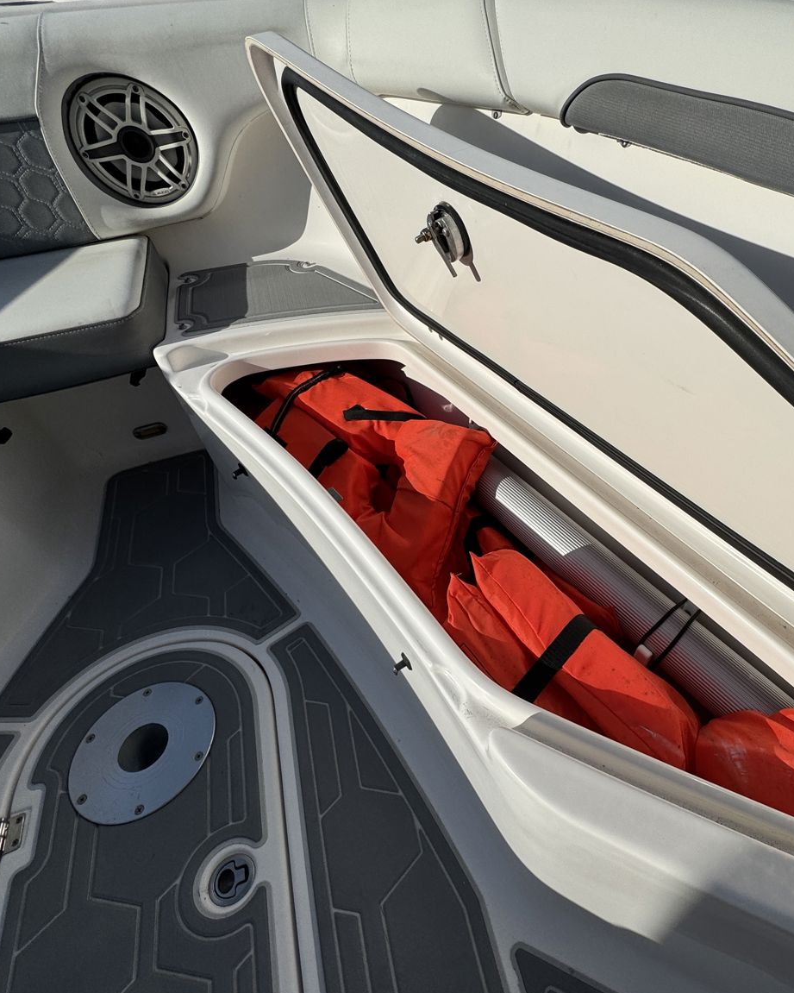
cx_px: 528
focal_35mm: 19
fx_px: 558
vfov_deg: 83.3
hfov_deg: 68.9
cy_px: 502
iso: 32
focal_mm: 2.22
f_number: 2.2
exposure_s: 1/5263
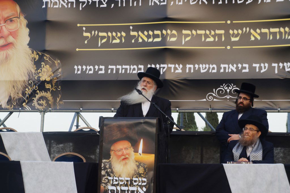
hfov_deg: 24.6
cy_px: 96
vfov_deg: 16.5
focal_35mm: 82
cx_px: 145
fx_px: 664
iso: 200
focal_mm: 55
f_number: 7.1
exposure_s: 1/100
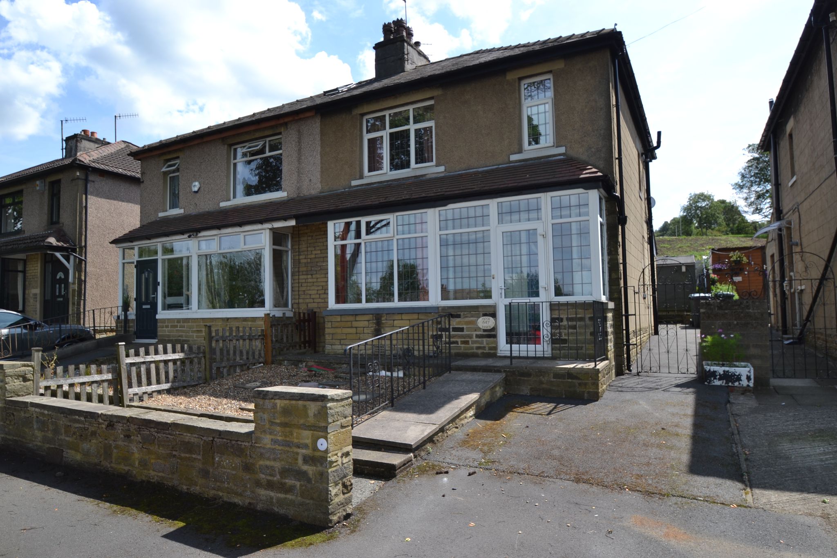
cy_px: 279
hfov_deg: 81.2
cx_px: 418
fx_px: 488
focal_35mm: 21
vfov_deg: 59.5
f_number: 7.1
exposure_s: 1/200
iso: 100
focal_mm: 14
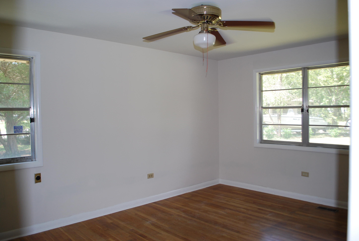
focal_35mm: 27
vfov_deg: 48.1
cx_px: 180
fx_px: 270
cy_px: 120
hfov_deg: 67.3
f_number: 3.5
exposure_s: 1/60
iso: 200
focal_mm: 18
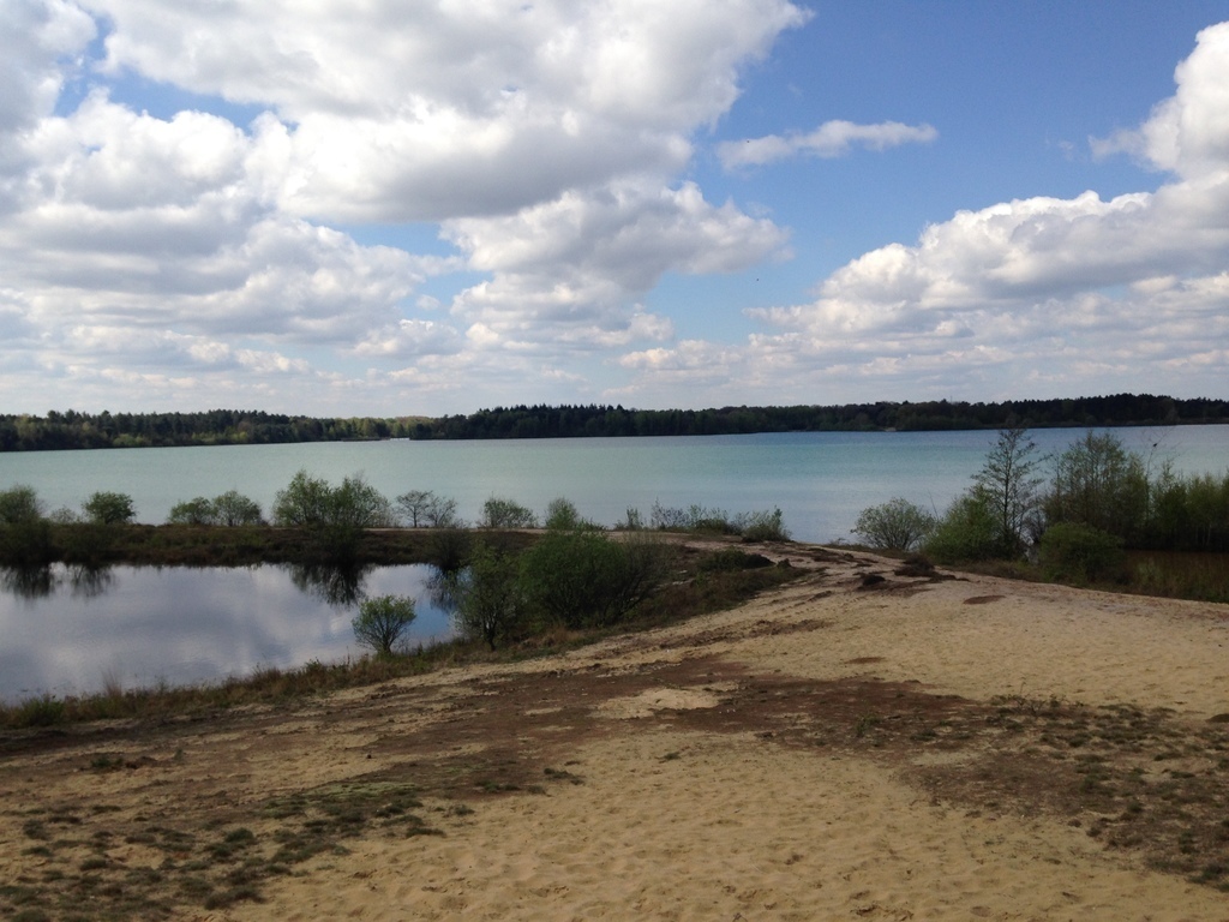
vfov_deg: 42.9
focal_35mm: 33
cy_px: 461
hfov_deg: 55.4
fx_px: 1172
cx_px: 614
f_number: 2.4
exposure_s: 1/2088
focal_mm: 4.12
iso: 50
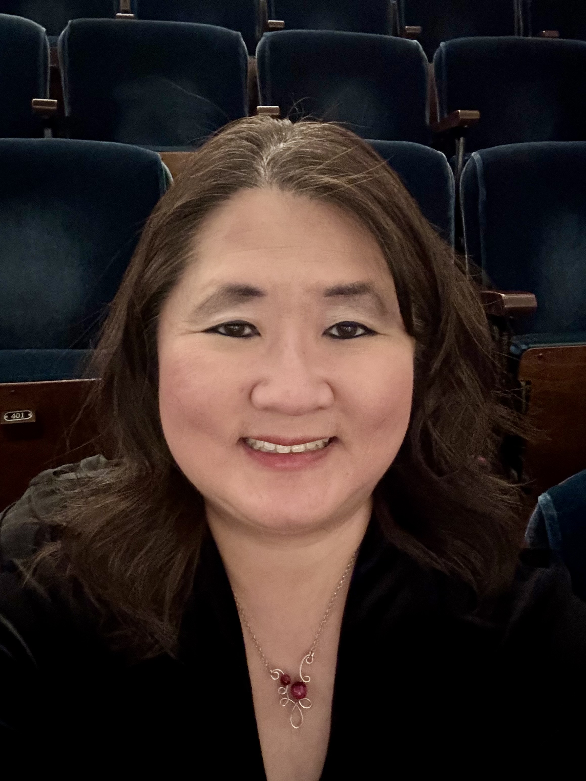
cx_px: 293
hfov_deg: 46.8
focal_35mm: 30
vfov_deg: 60.0
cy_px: 390
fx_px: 677
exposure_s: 1/15
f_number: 1.9
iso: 800
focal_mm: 2.69
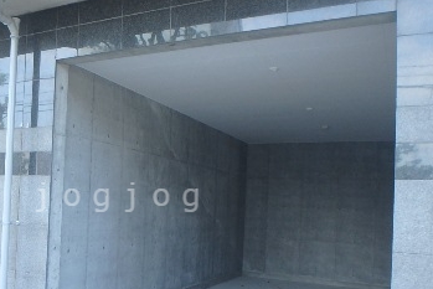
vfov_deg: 33.1
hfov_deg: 47.0
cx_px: 120
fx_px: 481
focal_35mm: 40
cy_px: 197
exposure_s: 1/125
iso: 125
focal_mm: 3.7
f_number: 3.5
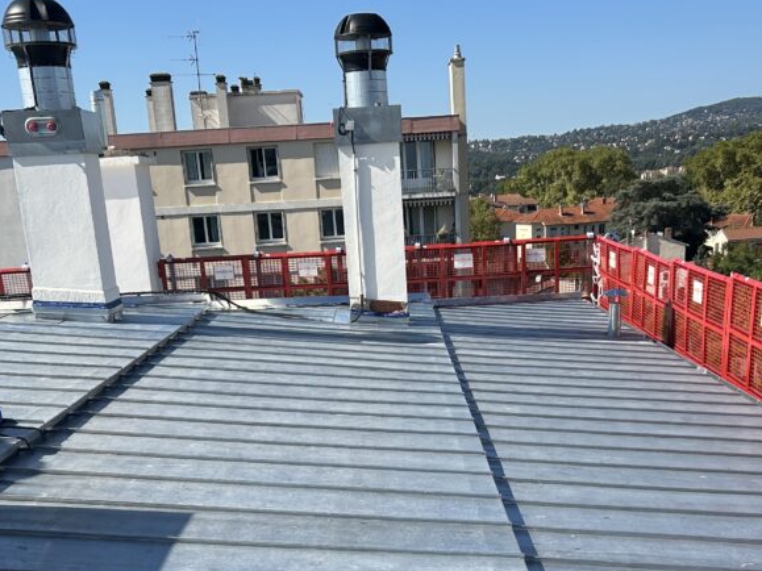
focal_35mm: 46
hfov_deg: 41.2
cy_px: 478
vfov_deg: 30.5
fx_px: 1012
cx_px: 412
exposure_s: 1/3968
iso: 50
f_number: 1.5
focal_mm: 5.7
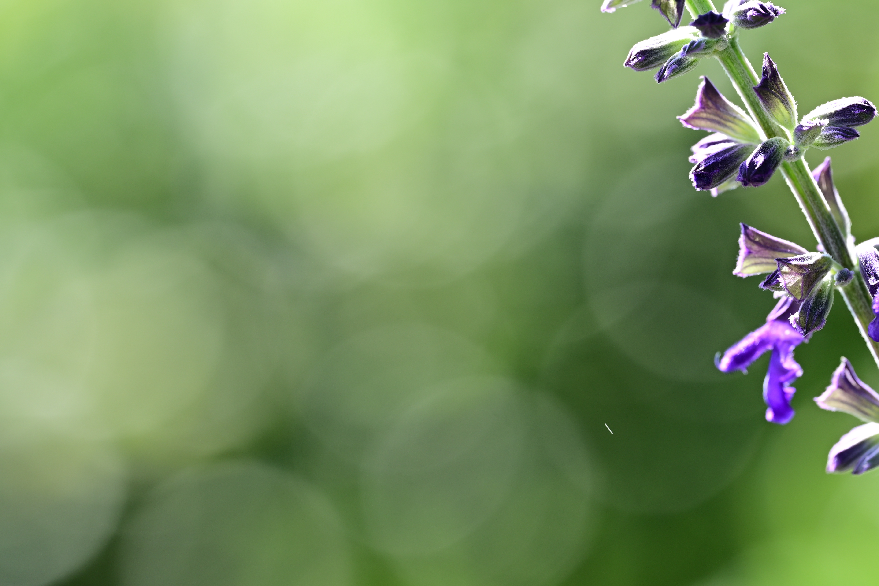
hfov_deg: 8.9
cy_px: 161
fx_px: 5640
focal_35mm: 231
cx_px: 520
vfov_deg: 5.9
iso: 100
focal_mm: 105
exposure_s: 1/200
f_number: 4.5
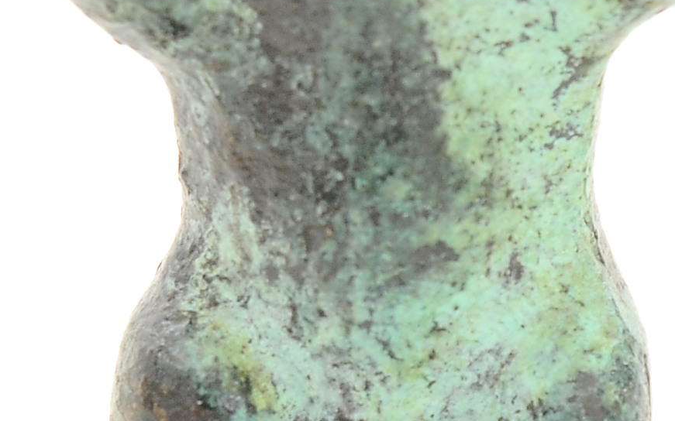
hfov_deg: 5.9
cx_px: 422
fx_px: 6551
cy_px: 206
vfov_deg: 3.7
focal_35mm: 356
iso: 320
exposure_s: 1/60
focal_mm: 55
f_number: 10
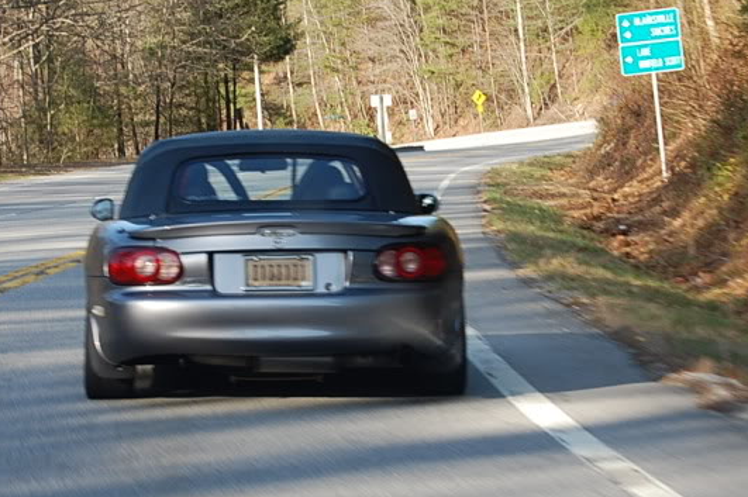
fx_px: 3300
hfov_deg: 12.9
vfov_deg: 8.6
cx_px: 346
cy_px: 224
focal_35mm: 159
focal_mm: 55
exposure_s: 1/125
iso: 200
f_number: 5.6
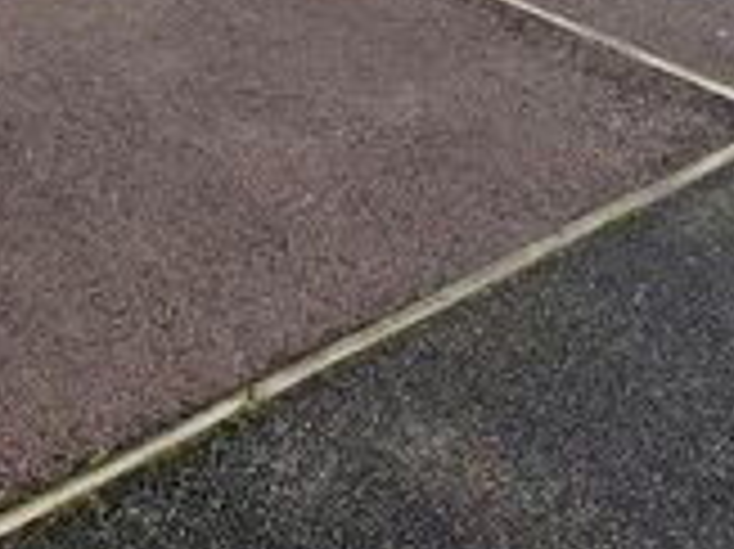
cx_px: 369
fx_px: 1187
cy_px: -398
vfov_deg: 20.1
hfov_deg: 34.4
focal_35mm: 56
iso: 50
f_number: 2.2
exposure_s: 1/556
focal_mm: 2.2
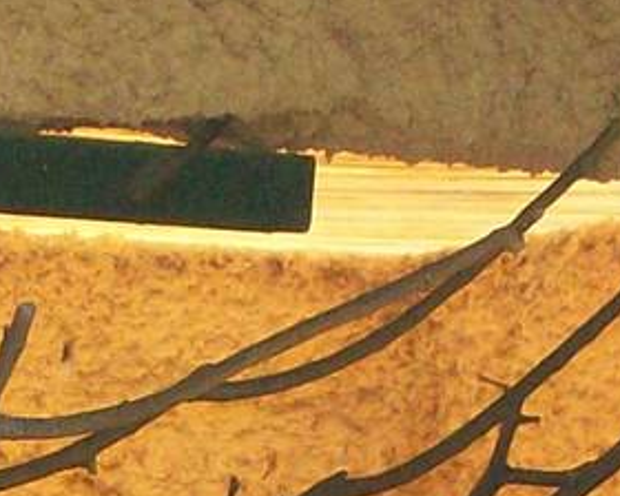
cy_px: 923
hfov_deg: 3.2
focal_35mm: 602
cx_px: 294
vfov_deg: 2.6
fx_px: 11046
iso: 140
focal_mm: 18
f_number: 4.8
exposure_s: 1/182
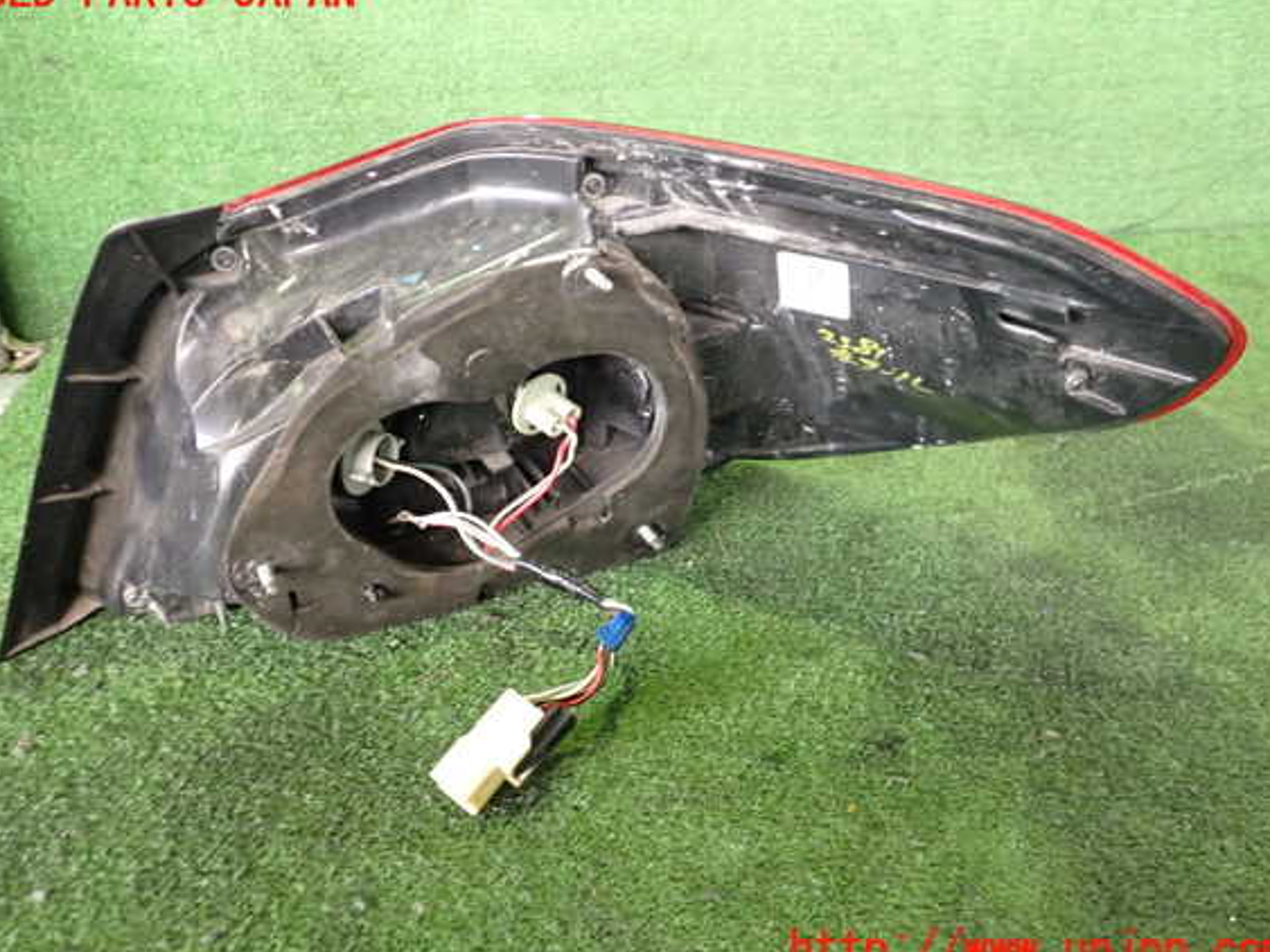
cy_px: 471
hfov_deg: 56.8
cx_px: 623
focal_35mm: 32
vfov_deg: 44.1
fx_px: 1174
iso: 500
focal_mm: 5.4
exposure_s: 1/30
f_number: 2.3
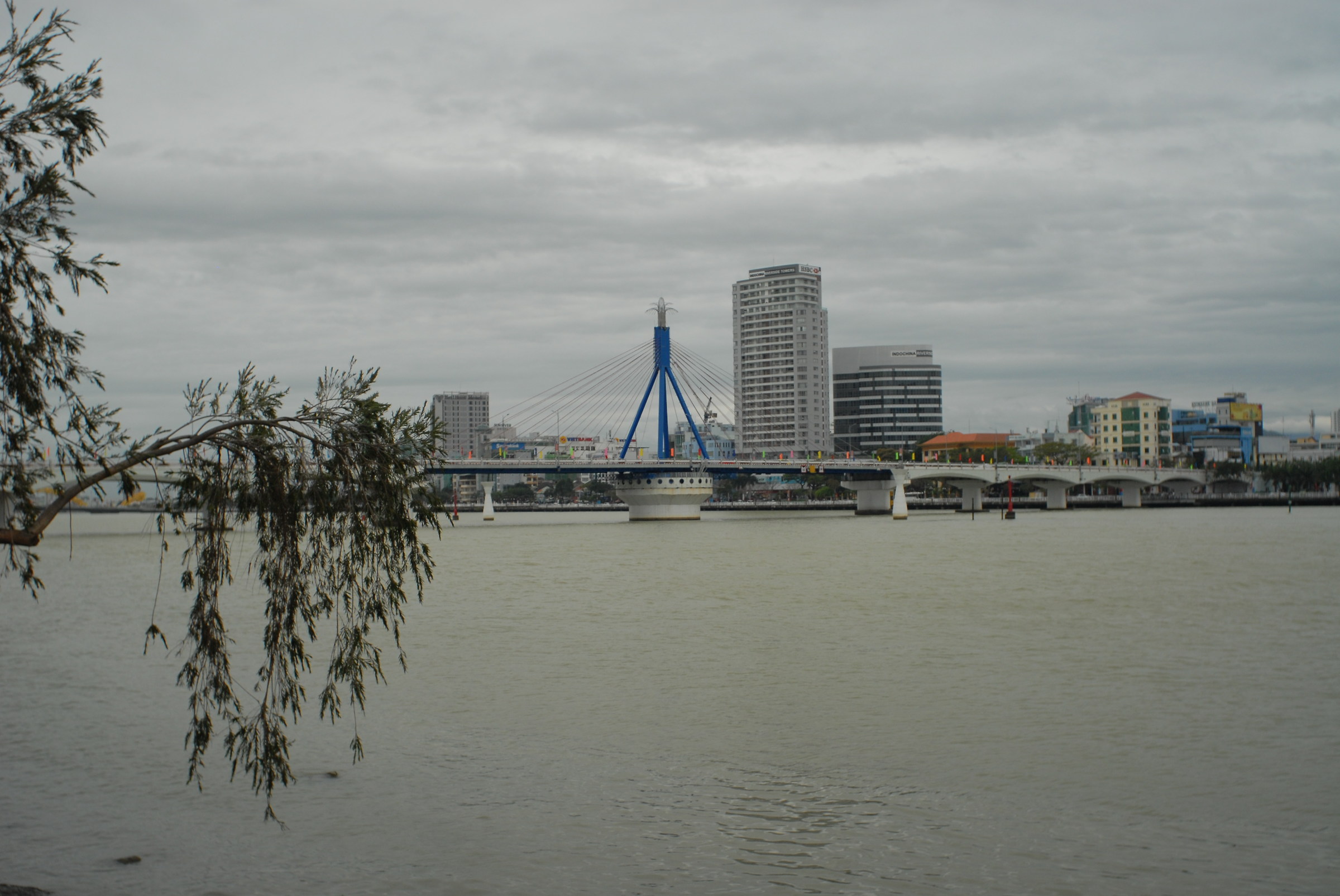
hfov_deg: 46.4
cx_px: 670
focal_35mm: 42
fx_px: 1565
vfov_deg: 32.0
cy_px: 448
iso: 200
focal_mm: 28
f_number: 3.5
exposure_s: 1/1000
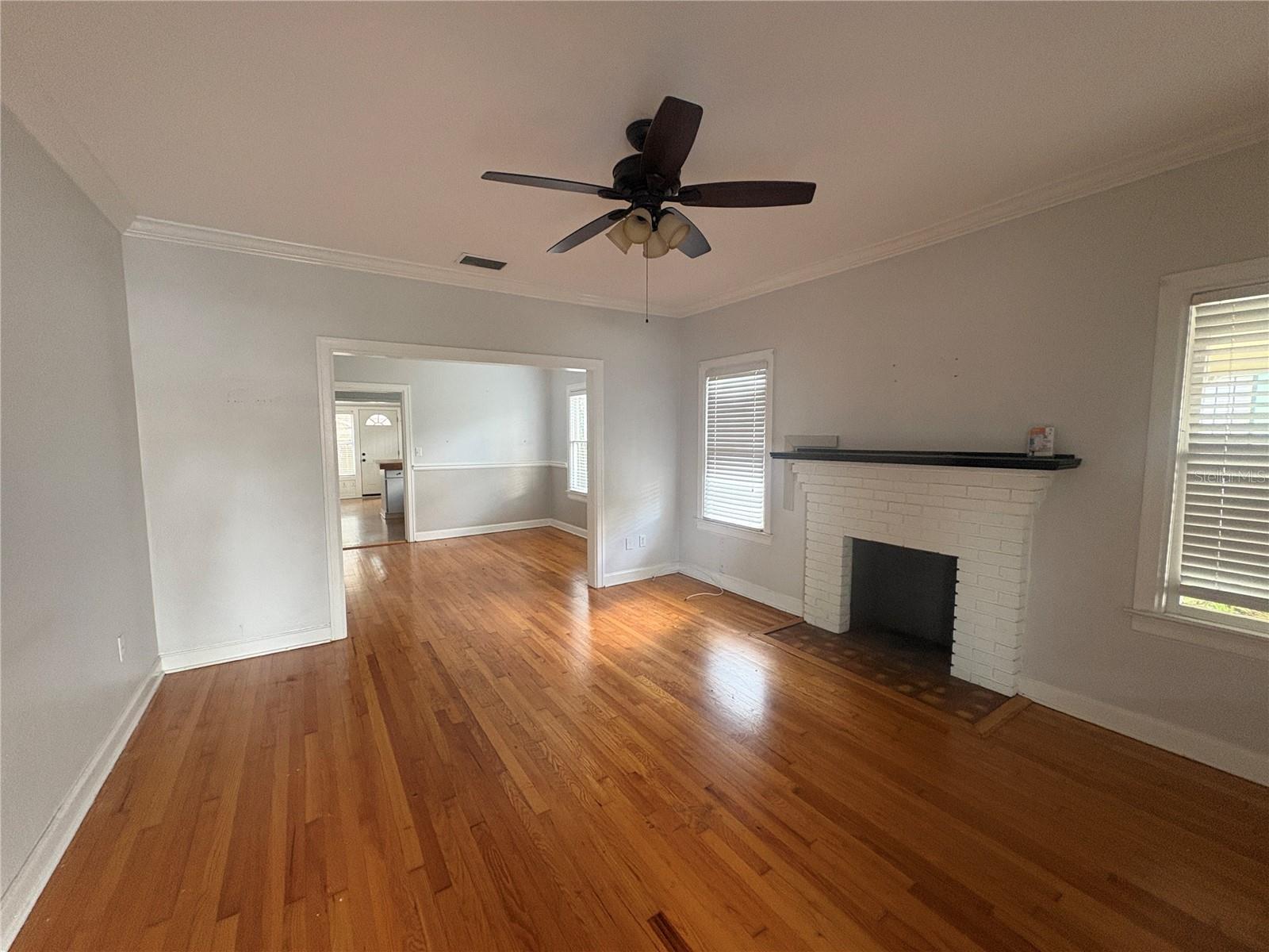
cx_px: 634
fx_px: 513
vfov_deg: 85.7
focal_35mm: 14
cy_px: 476
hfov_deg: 102.1
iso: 320
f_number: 2.2
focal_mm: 2.22
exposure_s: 1/60
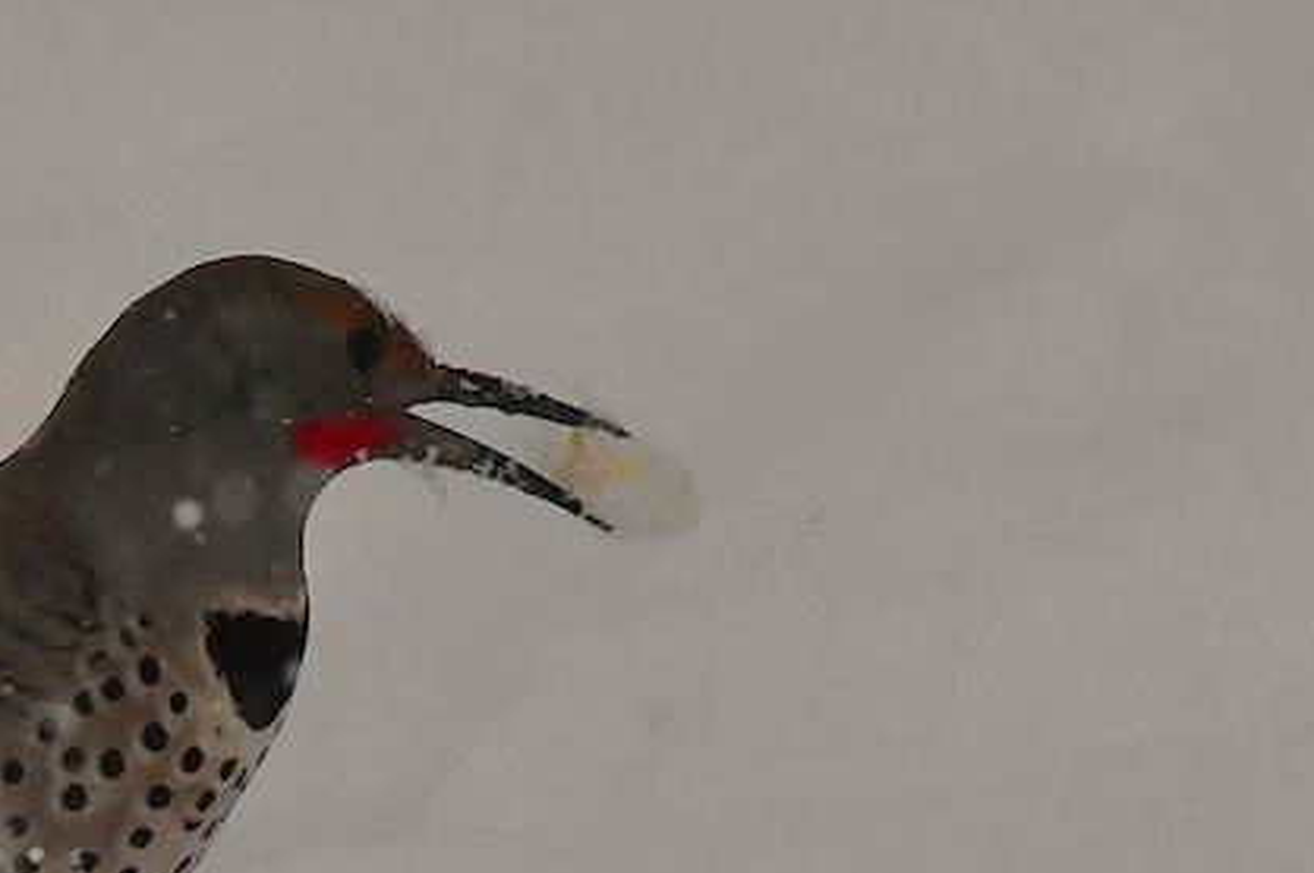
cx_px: 202
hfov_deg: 1.3
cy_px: 679
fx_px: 59024
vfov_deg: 0.8
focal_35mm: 1619
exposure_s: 1/2000
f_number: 11
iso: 1600
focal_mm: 500
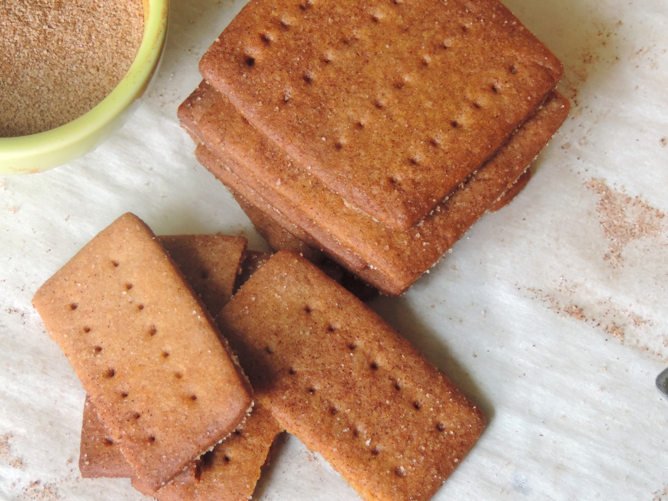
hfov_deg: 12.7
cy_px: 250
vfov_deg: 9.6
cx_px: 334
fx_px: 2991
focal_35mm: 155
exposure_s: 1/13
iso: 800
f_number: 4.4
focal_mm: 27.6
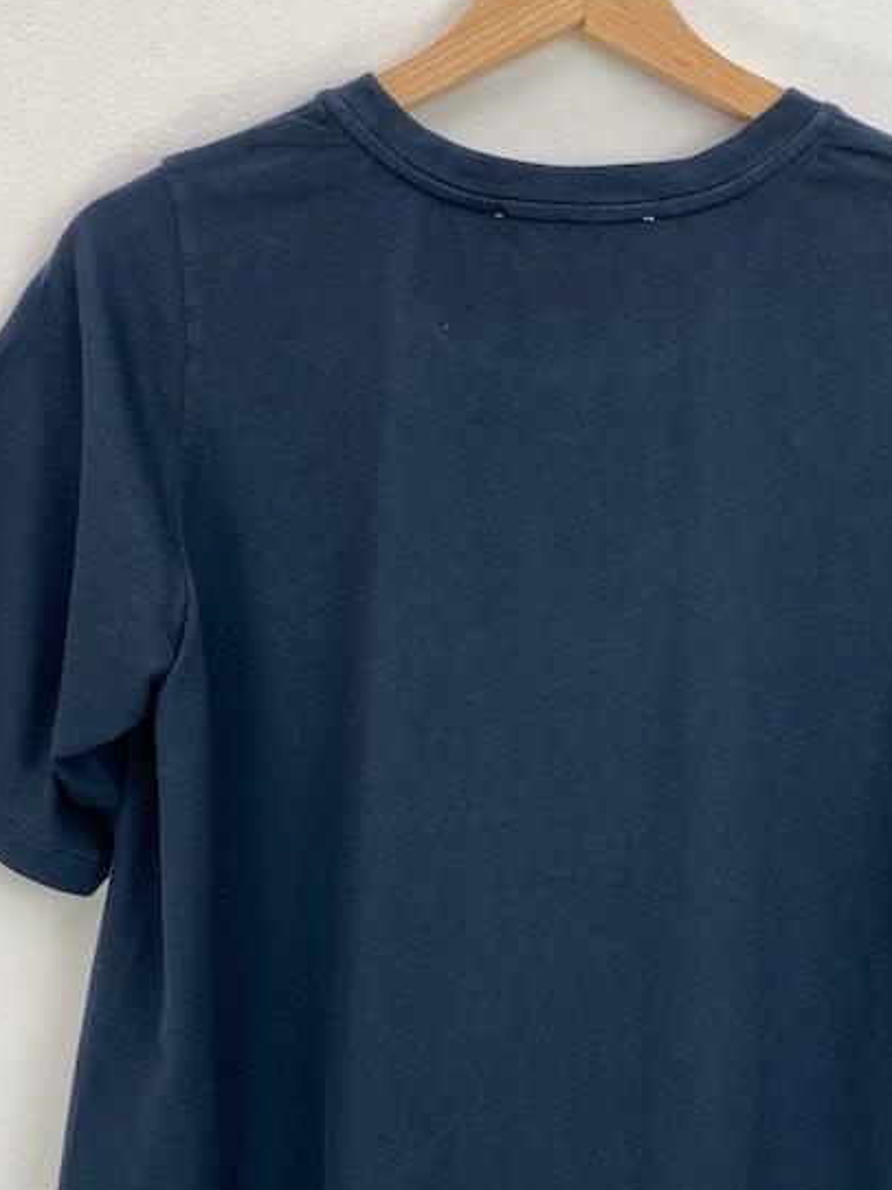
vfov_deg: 40.1
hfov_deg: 30.7
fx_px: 1616
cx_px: 551
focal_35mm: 47
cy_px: 765
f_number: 1.8
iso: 64
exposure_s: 1/100
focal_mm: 4.25
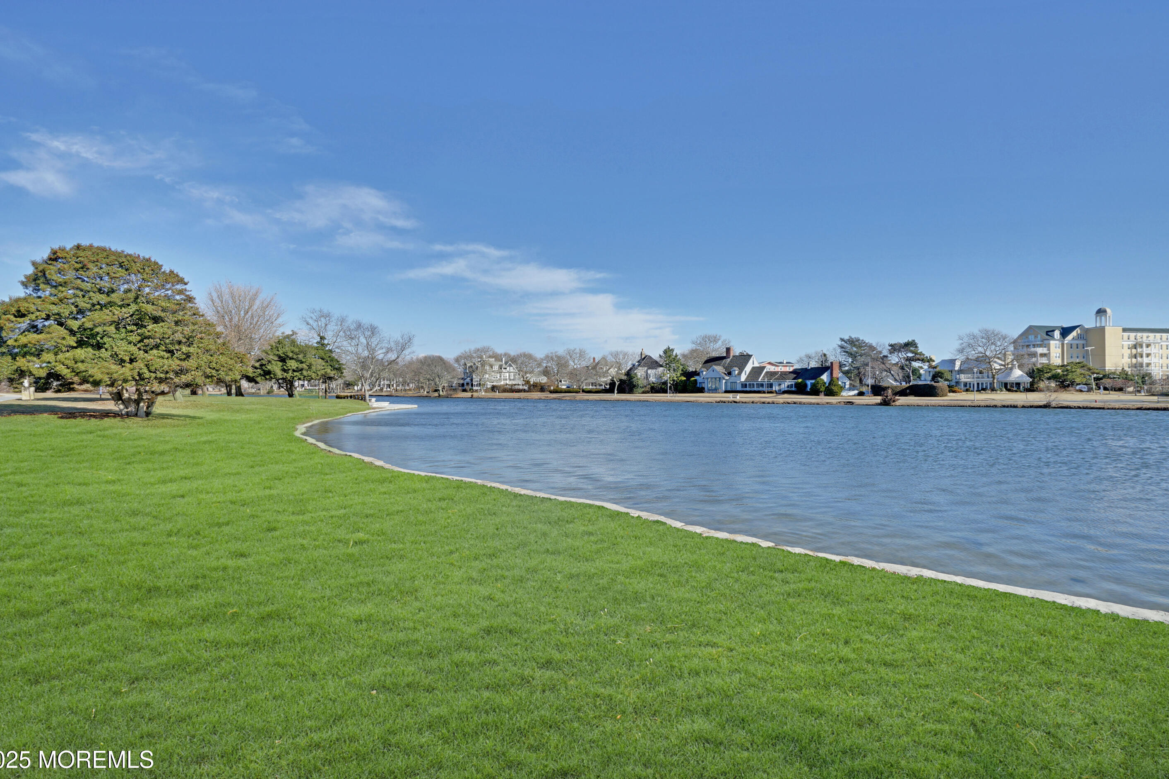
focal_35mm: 17
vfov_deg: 70.4
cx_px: 581
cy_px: 384
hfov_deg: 93.3
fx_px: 552
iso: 100
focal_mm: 16
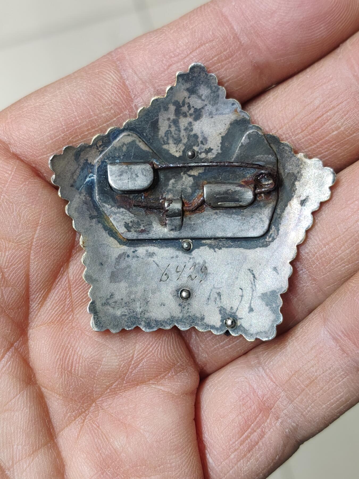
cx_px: 180
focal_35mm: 51
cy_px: 240
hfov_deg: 28.6
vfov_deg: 37.5
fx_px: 705
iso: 821
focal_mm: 4.84
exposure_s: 1/50
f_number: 1.88
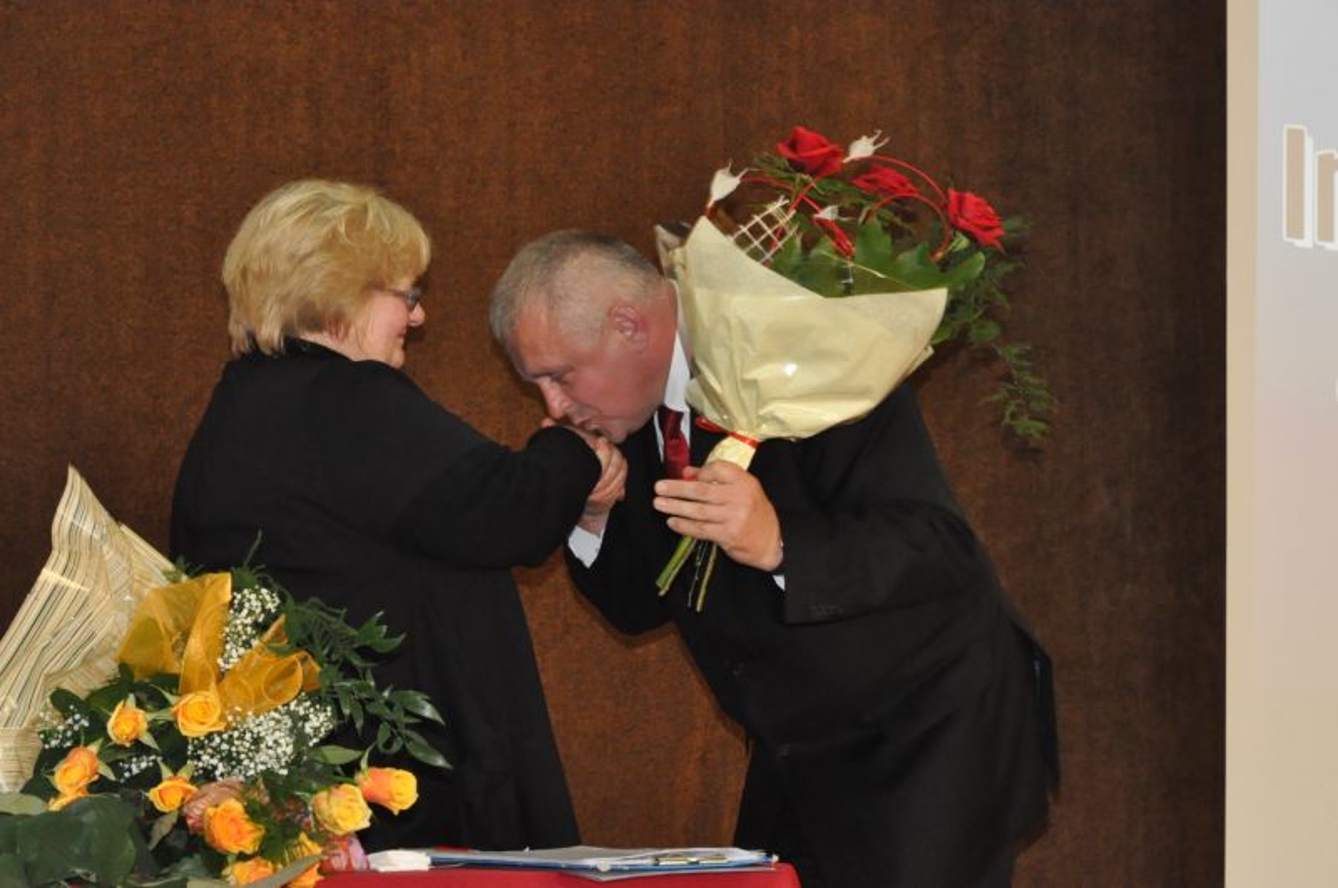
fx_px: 3619
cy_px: 444
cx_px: 669
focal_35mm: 98
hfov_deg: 20.9
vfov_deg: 14.0
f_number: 9
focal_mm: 65
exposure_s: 1/160
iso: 3200
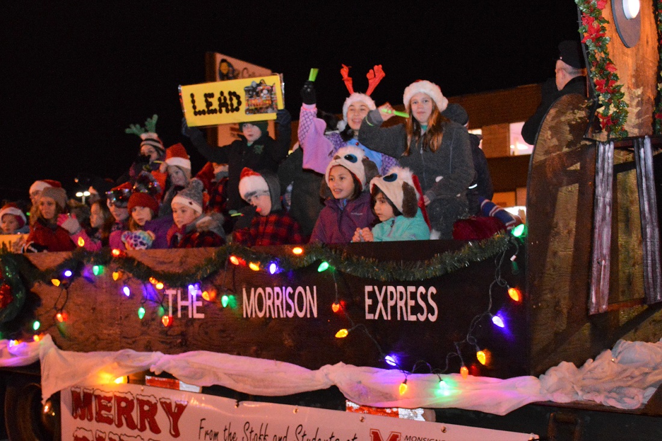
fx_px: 606
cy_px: 220
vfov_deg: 39.9
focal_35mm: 33
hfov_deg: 57.3
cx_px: 331
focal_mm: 22
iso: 3200
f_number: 3.8
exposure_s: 1/60
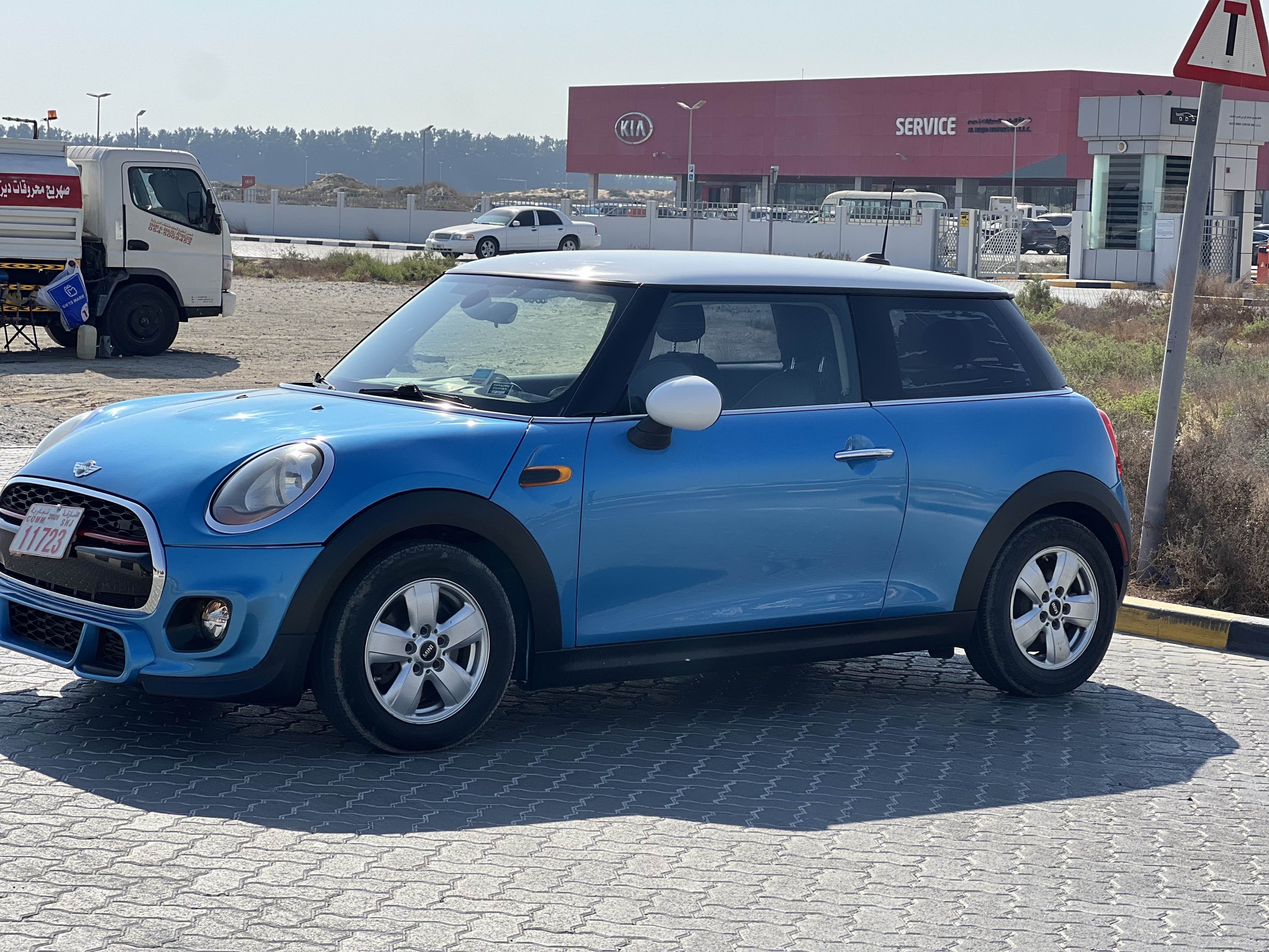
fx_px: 2823
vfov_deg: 19.1
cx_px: 634
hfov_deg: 25.3
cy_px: 476
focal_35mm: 77
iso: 32
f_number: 2.8
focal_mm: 9
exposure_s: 1/637
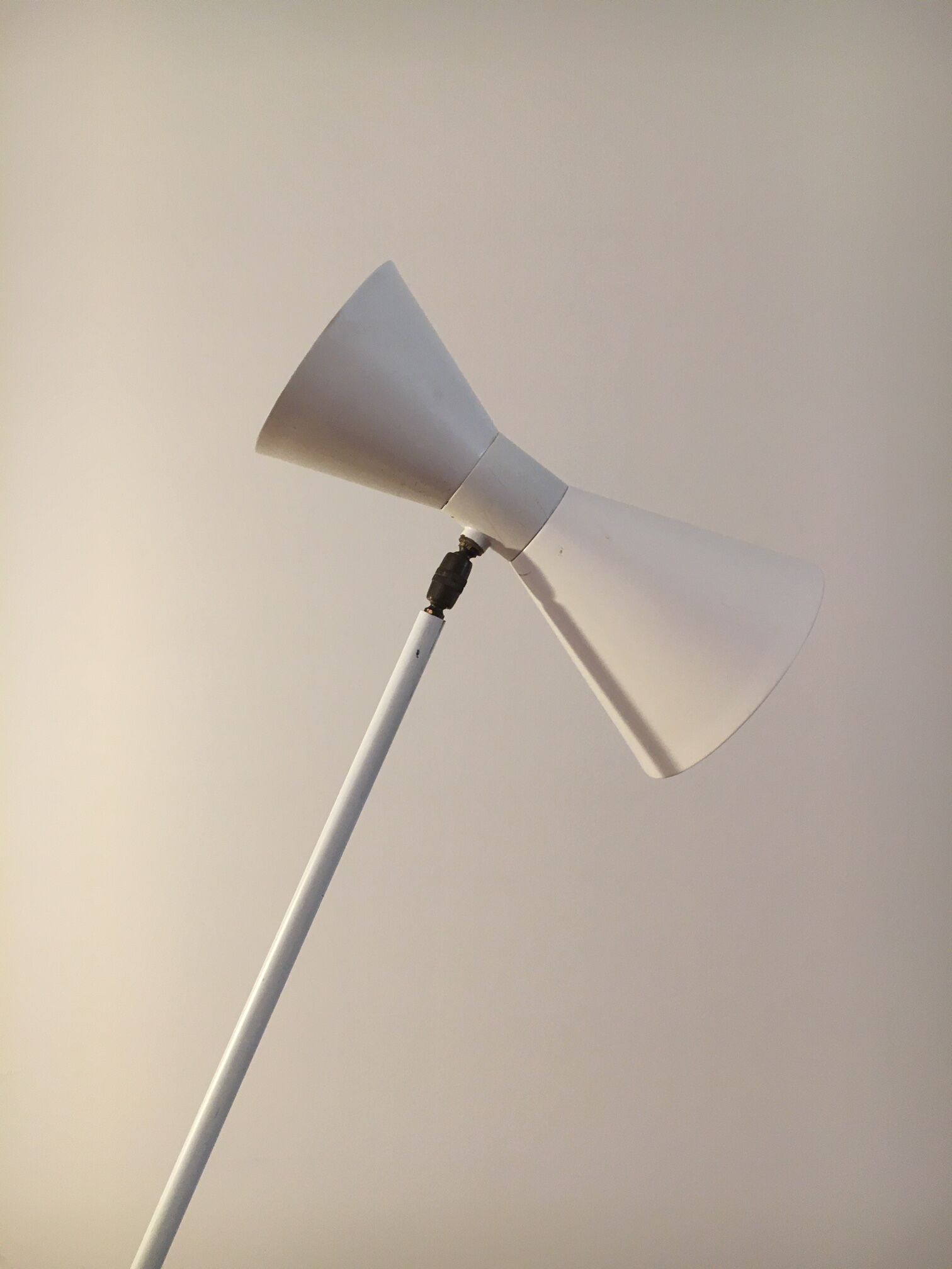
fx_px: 1063
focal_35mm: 29
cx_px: 476
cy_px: 634
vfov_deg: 61.7
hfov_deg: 48.2
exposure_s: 1/33
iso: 100
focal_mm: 4.15
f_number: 2.2
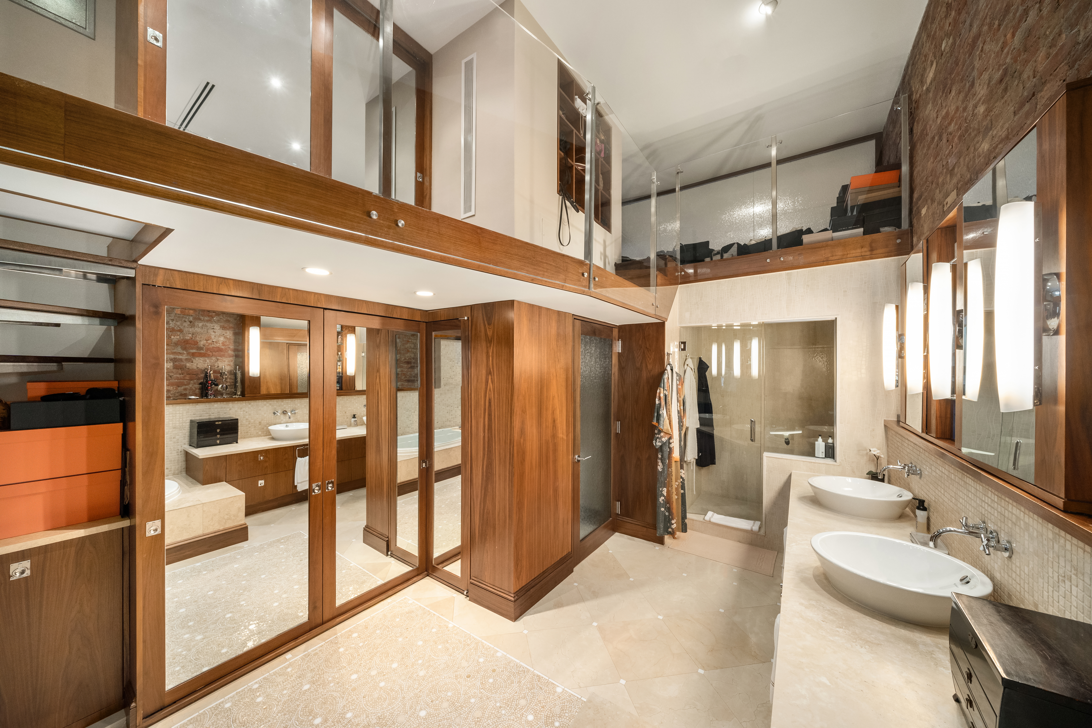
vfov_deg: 90.0
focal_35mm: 12
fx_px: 364
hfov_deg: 112.6
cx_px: 546
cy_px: 364
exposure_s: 1/5
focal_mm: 12
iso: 1250
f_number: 11
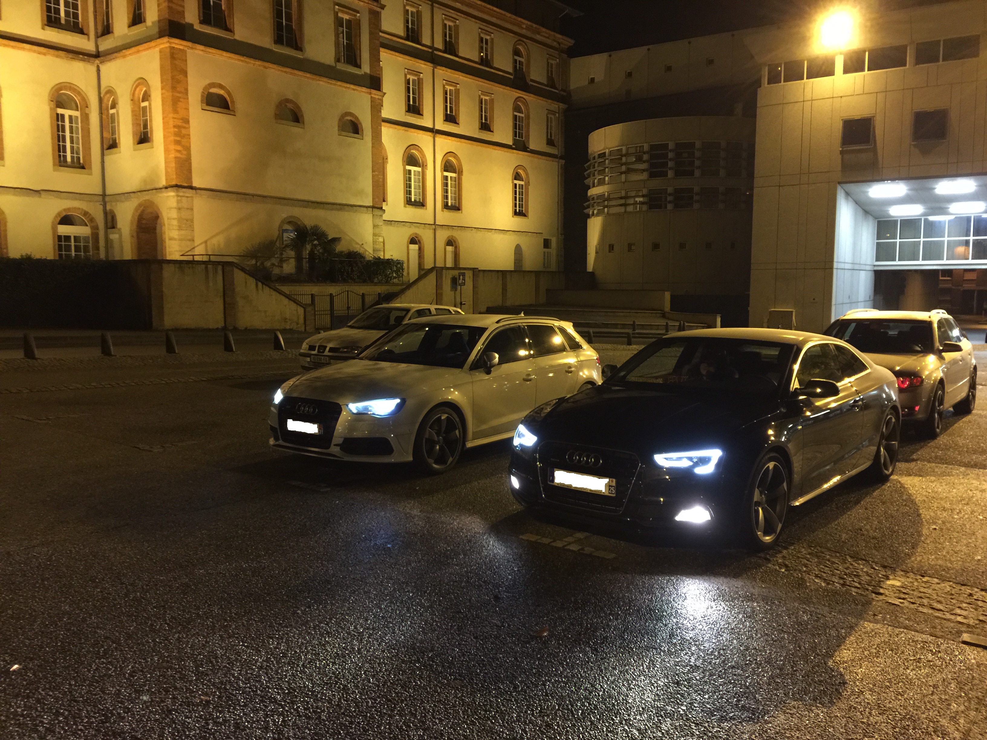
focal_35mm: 29
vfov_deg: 48.2
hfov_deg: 61.7
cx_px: 494
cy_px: 370
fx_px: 827
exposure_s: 1/4
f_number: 2.2
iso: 100
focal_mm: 4.15
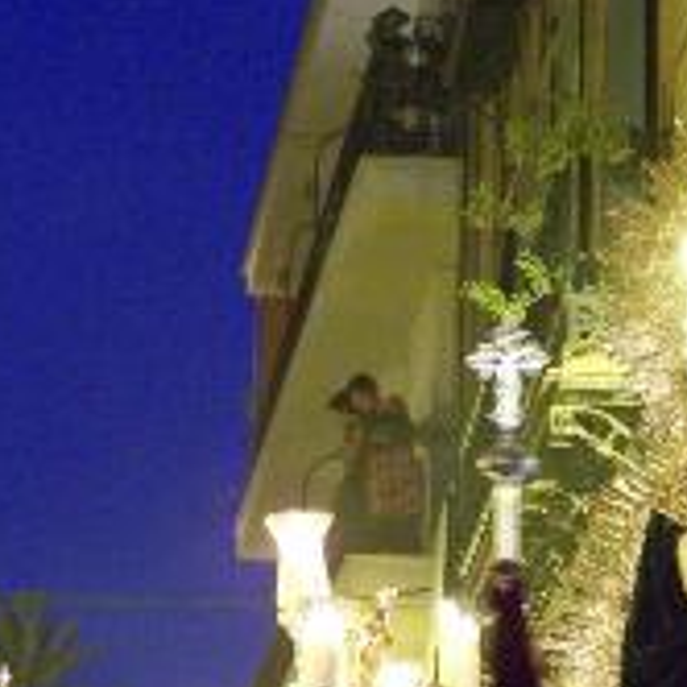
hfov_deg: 11.8
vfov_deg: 11.8
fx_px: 3323
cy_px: 420
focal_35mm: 148
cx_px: 524
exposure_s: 1/3.2
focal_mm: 12.4
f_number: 3.6
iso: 400
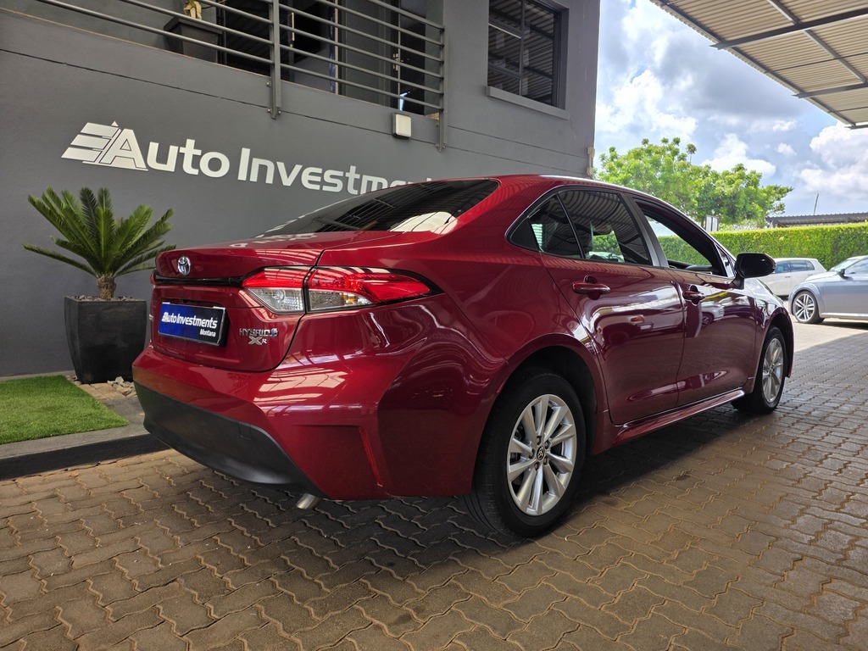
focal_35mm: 23
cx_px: 434
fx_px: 577
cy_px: 326
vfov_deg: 58.9
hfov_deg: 73.9
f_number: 1.7
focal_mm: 6.25
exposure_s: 1/359
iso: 25
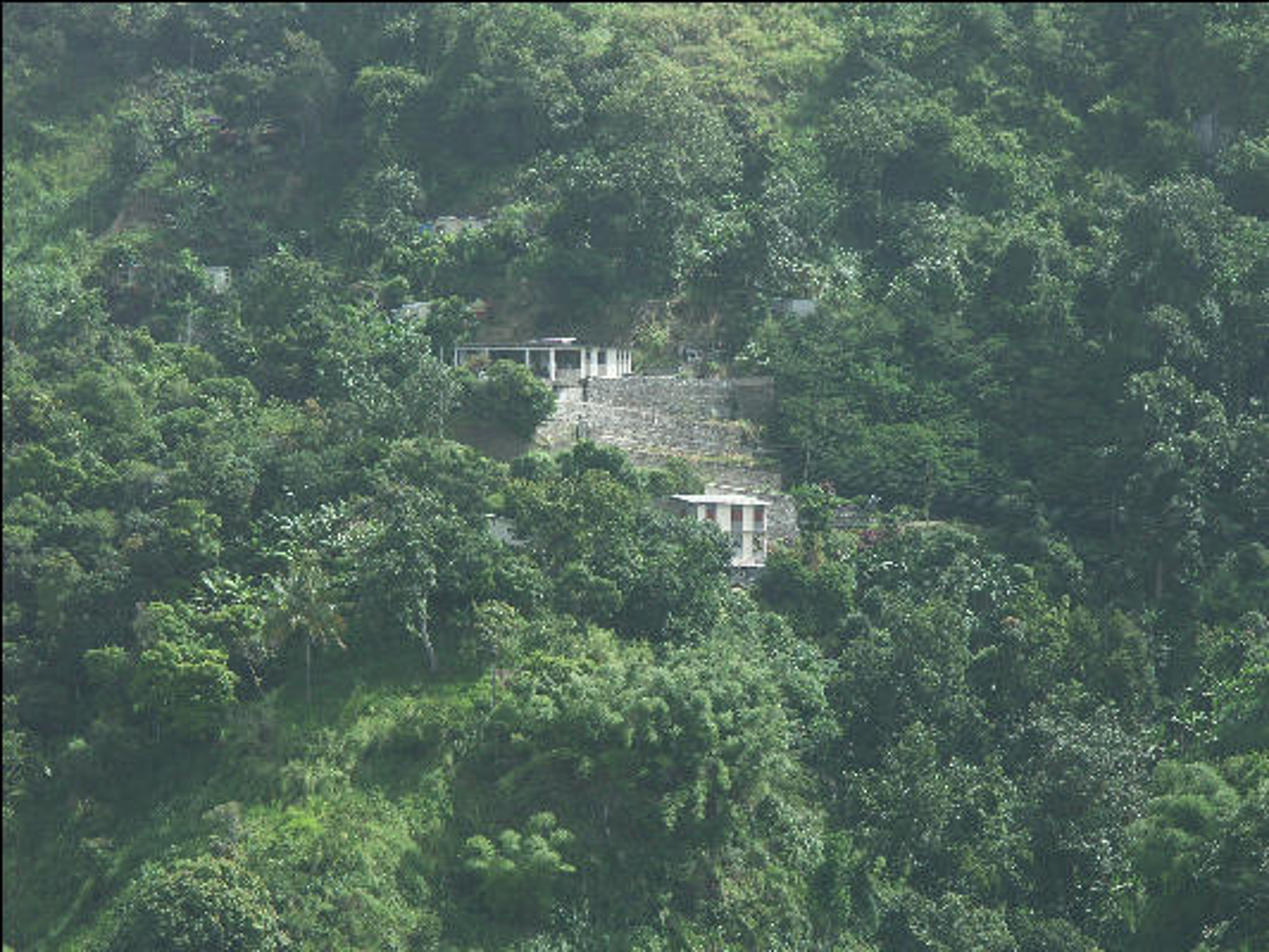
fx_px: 6160
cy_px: 476
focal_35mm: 168
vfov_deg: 8.8
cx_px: 634
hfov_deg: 11.8
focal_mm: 42.43
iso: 100
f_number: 5.6
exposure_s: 1/400
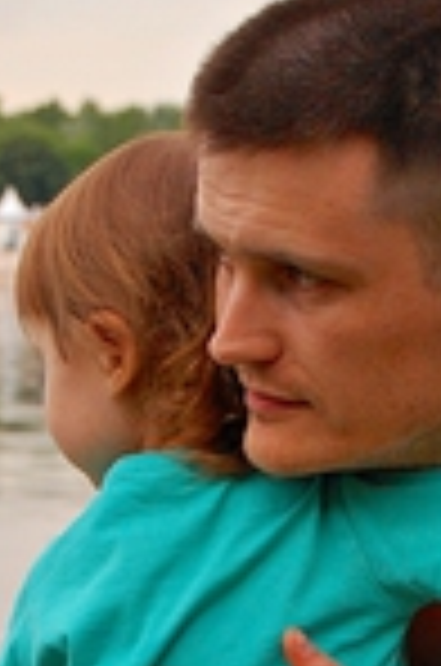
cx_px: 407
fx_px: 4643
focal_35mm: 252
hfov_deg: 5.4
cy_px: 819
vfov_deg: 8.1
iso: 800
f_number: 6.3
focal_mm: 55
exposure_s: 1/320
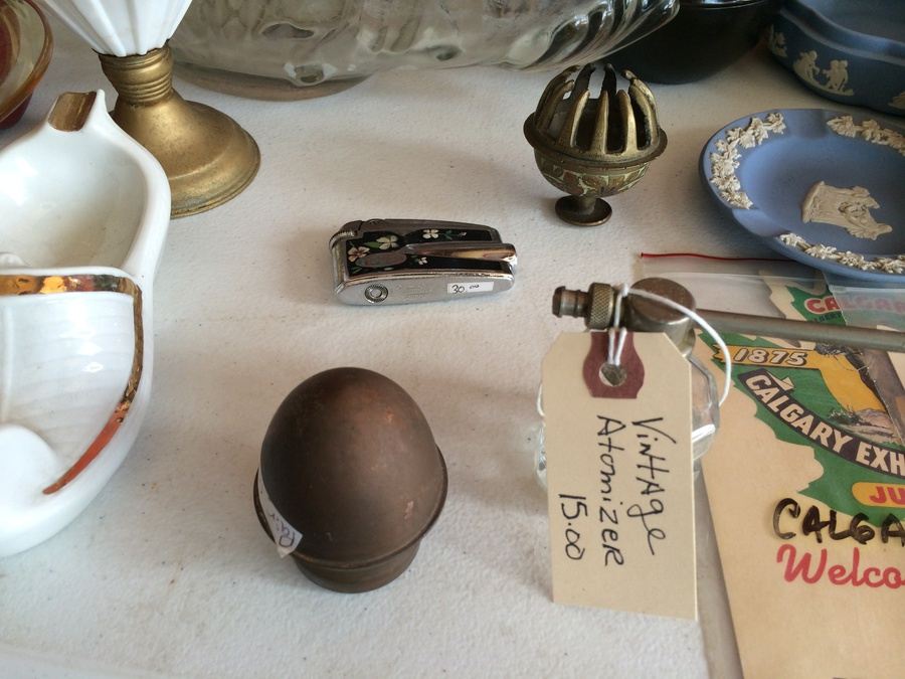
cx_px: 452
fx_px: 784
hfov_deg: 60.0
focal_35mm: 30
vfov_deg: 46.8
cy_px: 340
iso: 64
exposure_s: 1/100
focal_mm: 4.12
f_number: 2.2
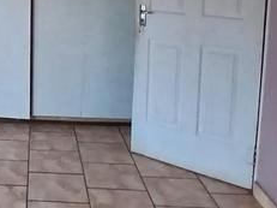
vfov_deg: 24.0
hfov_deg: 30.1
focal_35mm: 59
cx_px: -11
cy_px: 16
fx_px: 472
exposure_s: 1/50
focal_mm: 1.4
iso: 100
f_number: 2.2
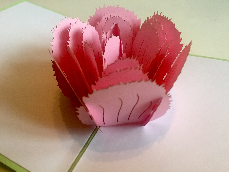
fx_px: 192
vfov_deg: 48.2
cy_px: 86
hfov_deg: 61.7
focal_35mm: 29
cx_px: 114
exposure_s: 1/33
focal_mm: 4.15
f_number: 2.2
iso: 200
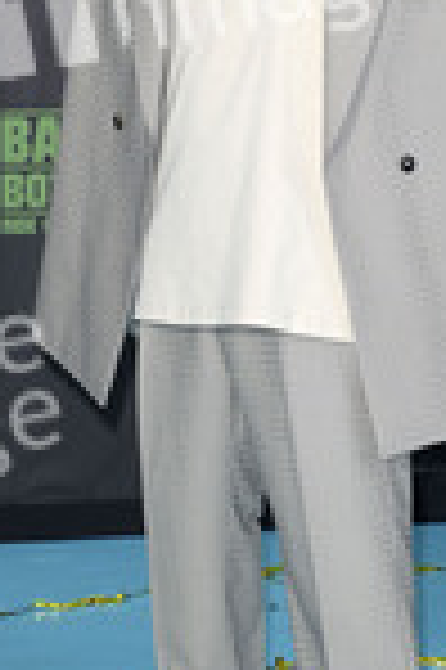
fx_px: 3762
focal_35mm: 202
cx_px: 320
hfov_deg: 6.8
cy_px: 198
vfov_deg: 10.2
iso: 320
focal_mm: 75
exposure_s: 1/250
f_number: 5.6
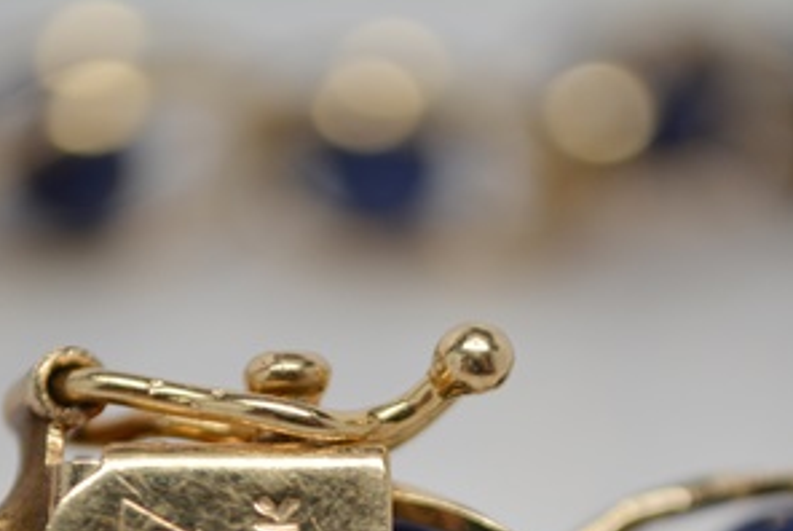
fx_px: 3682
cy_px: 528
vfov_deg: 8.2
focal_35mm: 167
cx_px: 391
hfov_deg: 12.3
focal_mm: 55
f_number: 5.6
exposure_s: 1/60
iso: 400
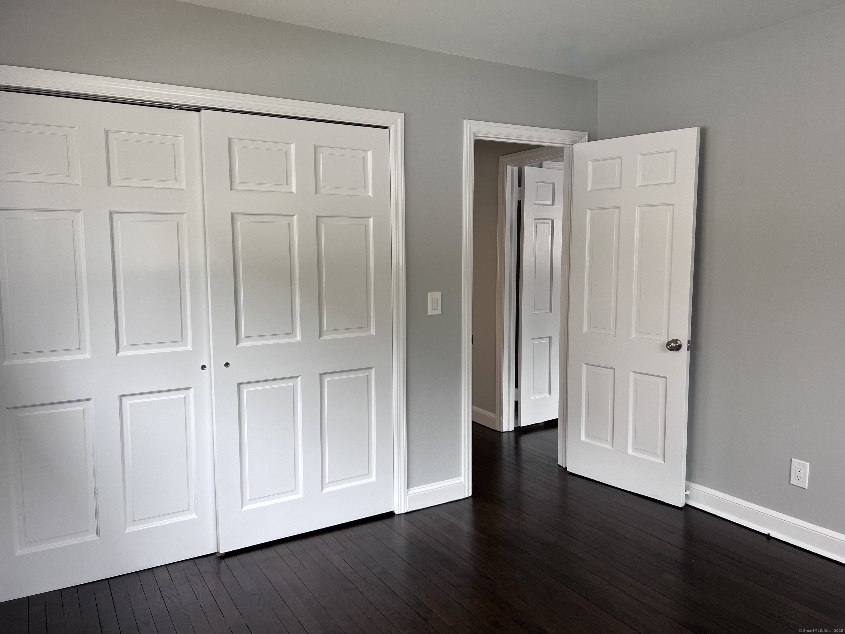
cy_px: 317
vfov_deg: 53.1
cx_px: 422
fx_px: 635
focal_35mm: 26
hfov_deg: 67.3
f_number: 1.5
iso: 100
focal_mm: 5.7
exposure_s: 1/121
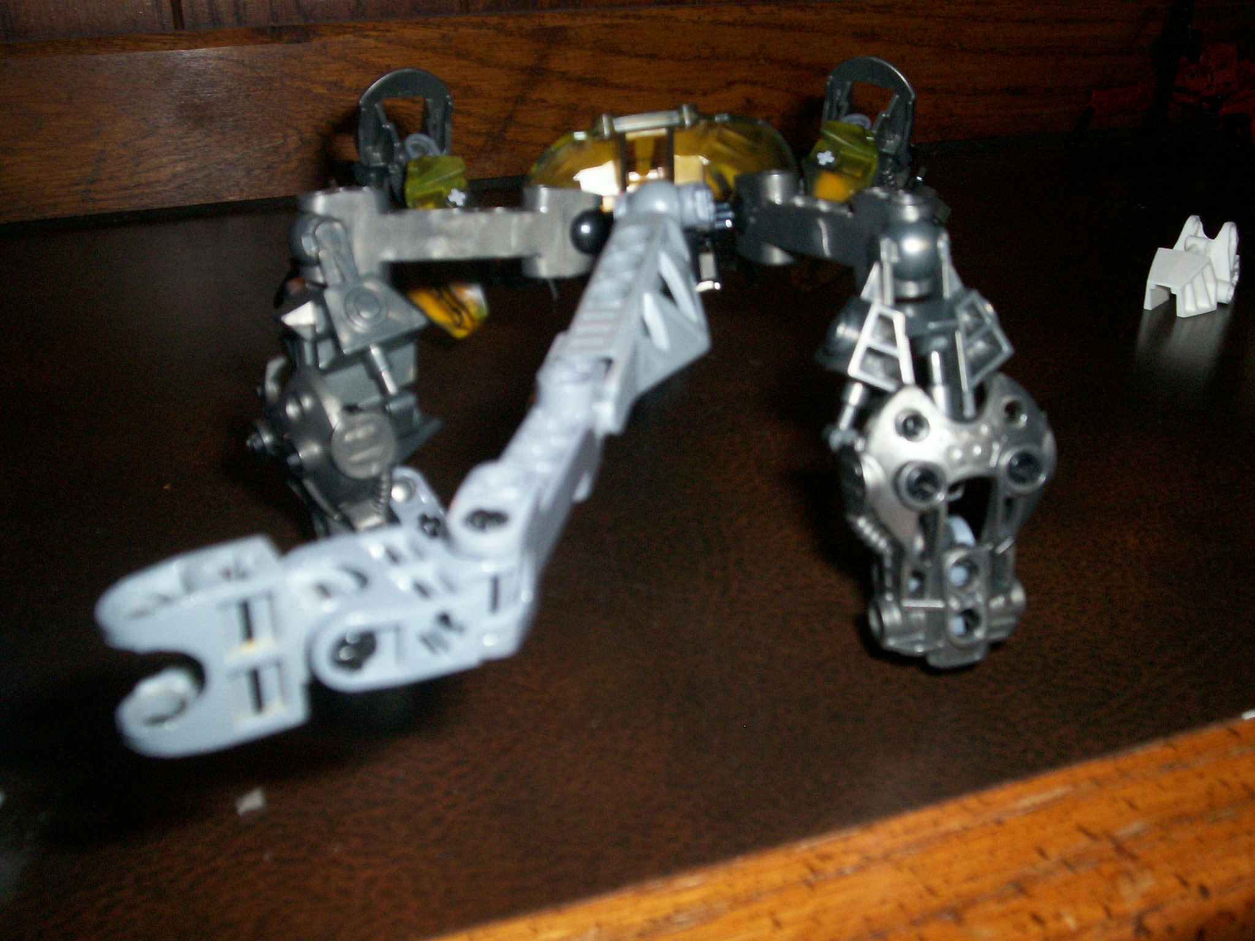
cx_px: 628
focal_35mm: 36
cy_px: 470
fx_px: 1305
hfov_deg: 51.4
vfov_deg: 39.7
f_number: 4.5
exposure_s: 1/64
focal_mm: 5.9
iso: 140
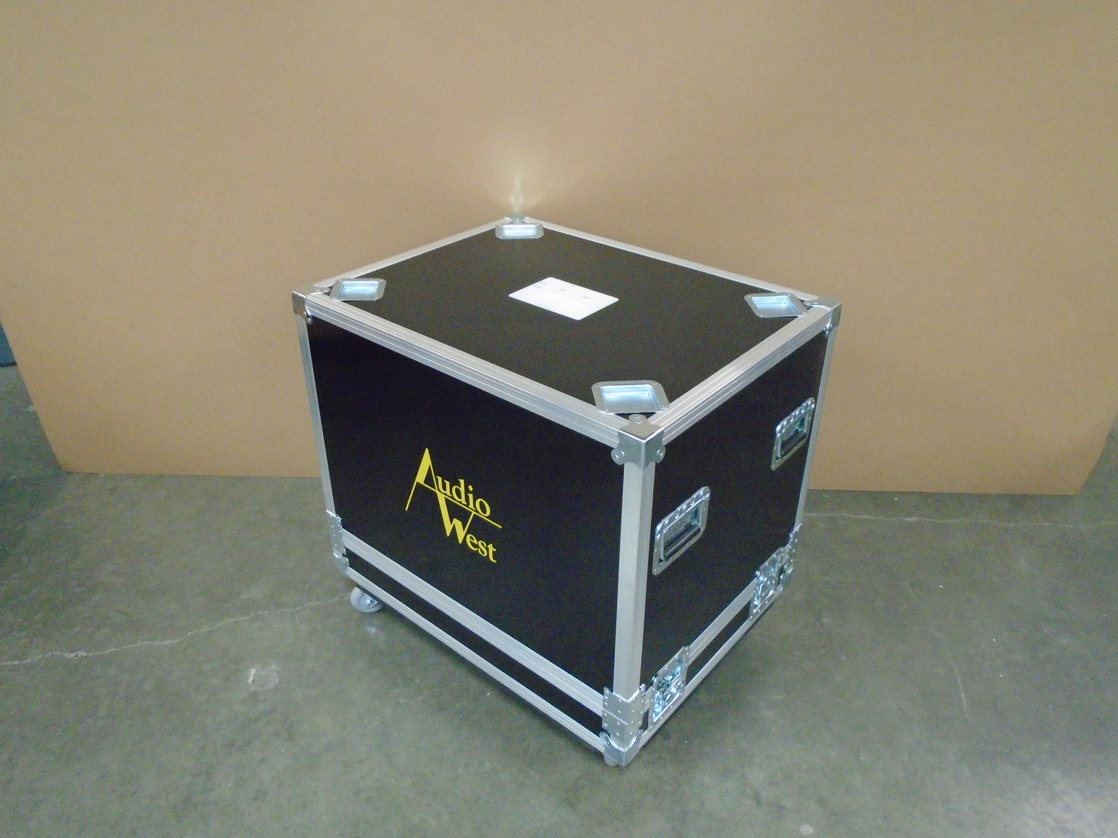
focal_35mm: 26
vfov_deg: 53.1
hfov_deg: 67.3
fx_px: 840
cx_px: 559
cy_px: 419
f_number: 3.2
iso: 800
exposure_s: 1/40
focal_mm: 4.6
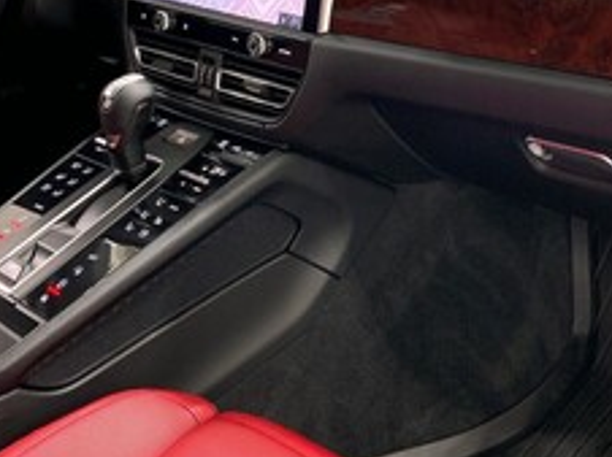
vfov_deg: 26.3
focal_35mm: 54
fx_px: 954
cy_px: 72
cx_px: 376
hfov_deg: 35.4
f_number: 1.8
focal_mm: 3
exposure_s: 1/82
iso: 50
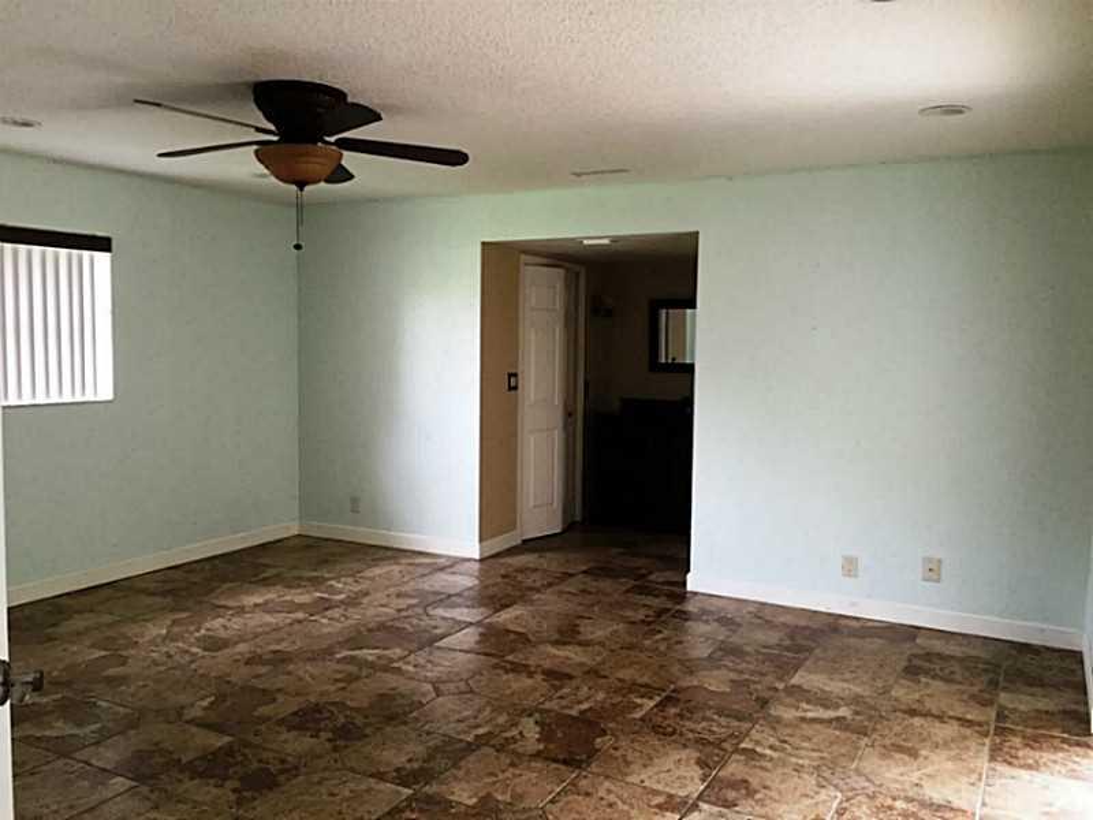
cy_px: 410
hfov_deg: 61.7
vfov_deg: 48.2
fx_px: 916
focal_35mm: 29
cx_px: 546
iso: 160
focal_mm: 4.15
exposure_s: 1/30
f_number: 2.2
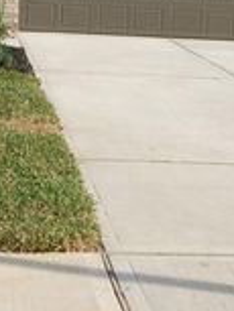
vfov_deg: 20.7
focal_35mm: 94
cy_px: 80
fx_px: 846
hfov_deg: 15.7
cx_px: 67
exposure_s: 1/400
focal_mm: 20
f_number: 10
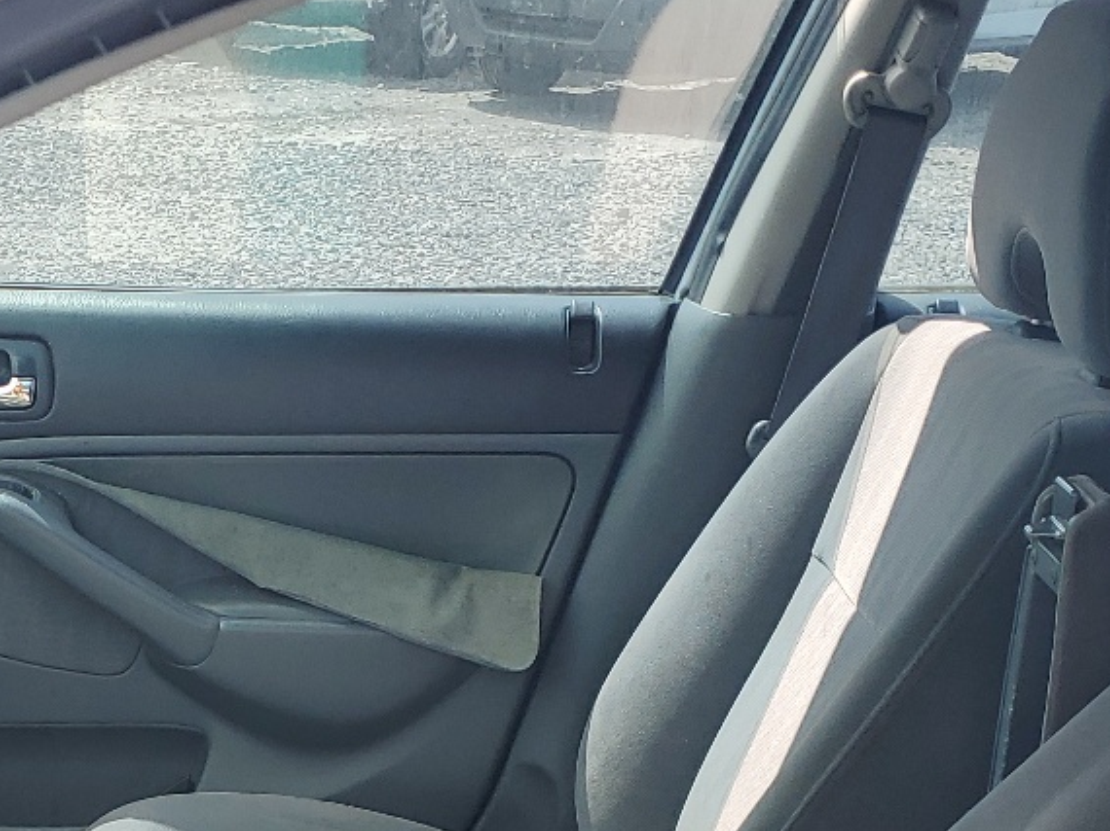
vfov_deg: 18.6
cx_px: 204
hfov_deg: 26.2
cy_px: 1098
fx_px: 2340
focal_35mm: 73
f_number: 1.5
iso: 50
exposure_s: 1/833
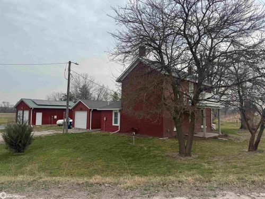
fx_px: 184
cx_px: 132
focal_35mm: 24
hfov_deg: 71.6
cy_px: 100
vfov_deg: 56.8
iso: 80
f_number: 1.78
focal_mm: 6.76
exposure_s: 1/4310
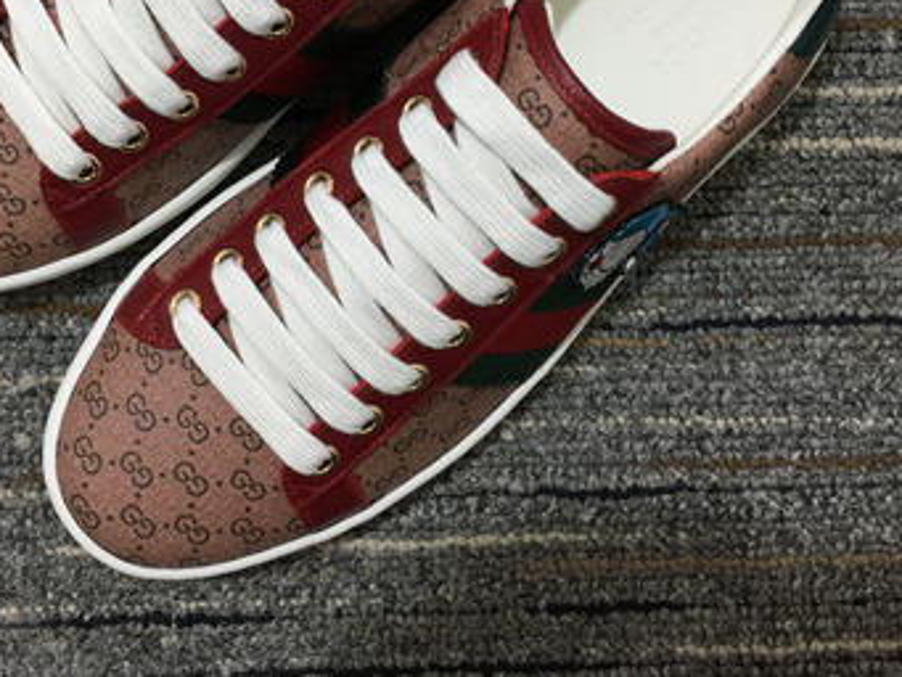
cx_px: 362
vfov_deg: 27.8
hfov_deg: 37.3
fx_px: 1329
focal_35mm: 51
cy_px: 98
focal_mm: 4.15
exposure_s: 1/17
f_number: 2.2
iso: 40
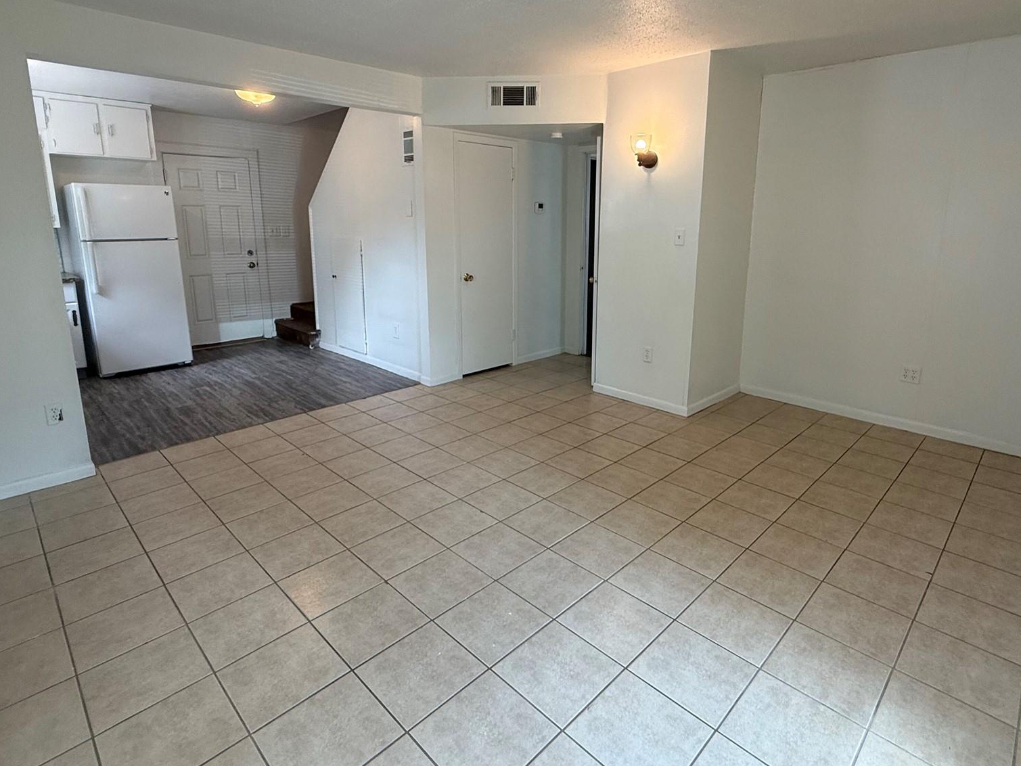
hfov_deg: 84.6
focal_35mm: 19
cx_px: 535
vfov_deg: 68.3
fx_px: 560
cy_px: 323
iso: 160
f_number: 2.2
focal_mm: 2.22
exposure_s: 1/120
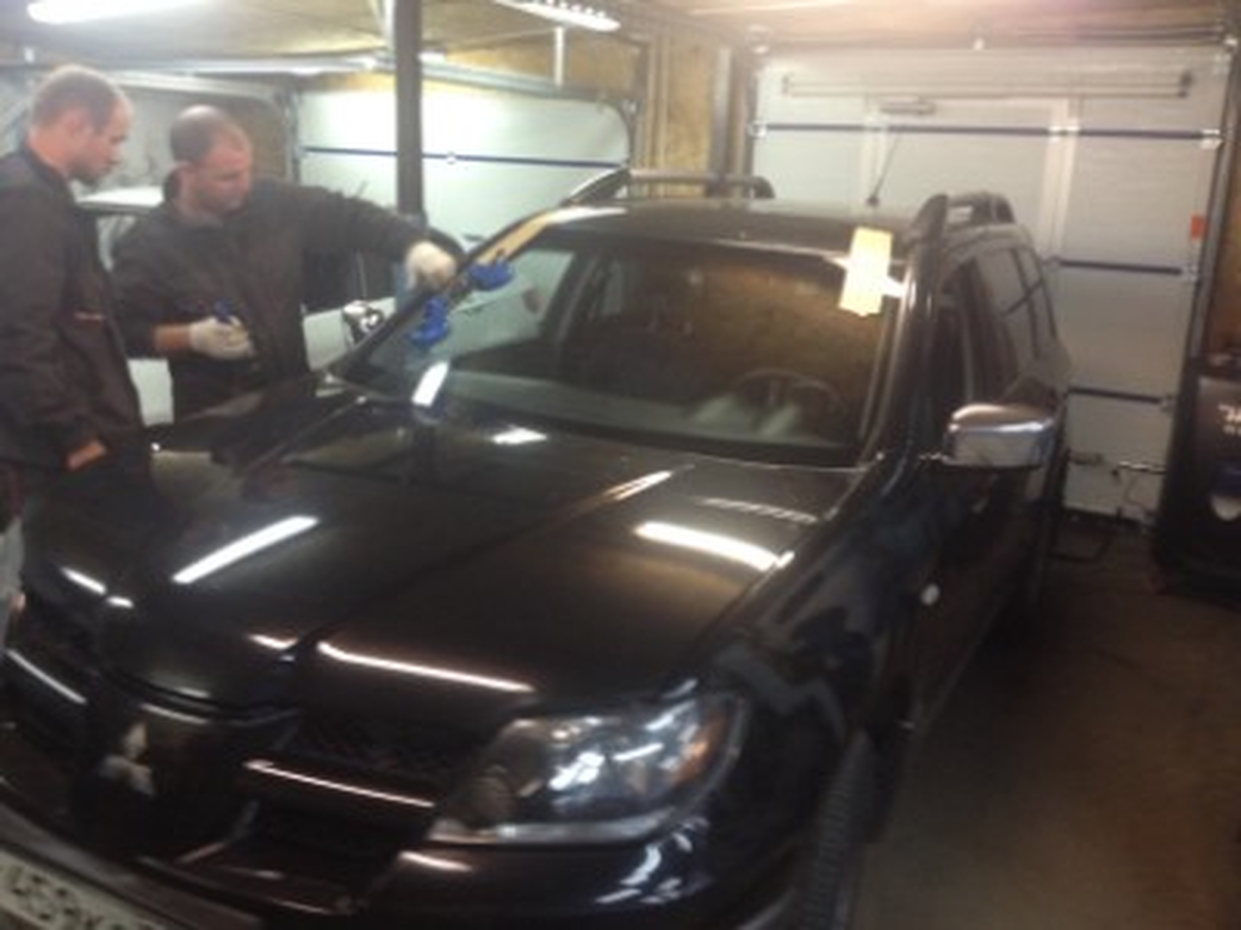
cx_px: 620
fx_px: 1255
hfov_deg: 52.6
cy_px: 465
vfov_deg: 40.7
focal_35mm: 35
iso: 160
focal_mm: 4.28
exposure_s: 1/20
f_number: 2.4
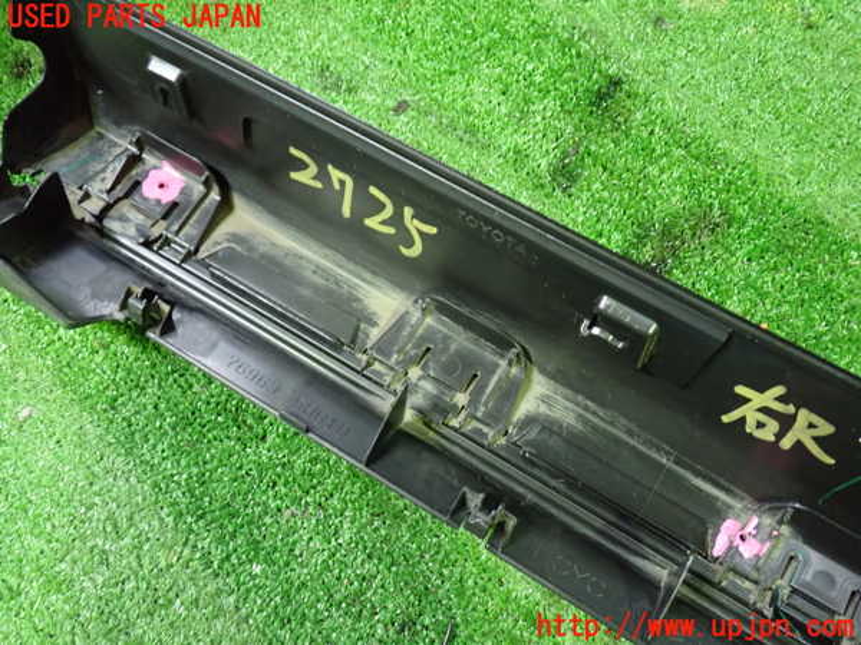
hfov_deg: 60.0
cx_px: 430
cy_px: 322
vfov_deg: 46.8
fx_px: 746
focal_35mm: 30
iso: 800
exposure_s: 1/30
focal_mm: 5.4
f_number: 2.3
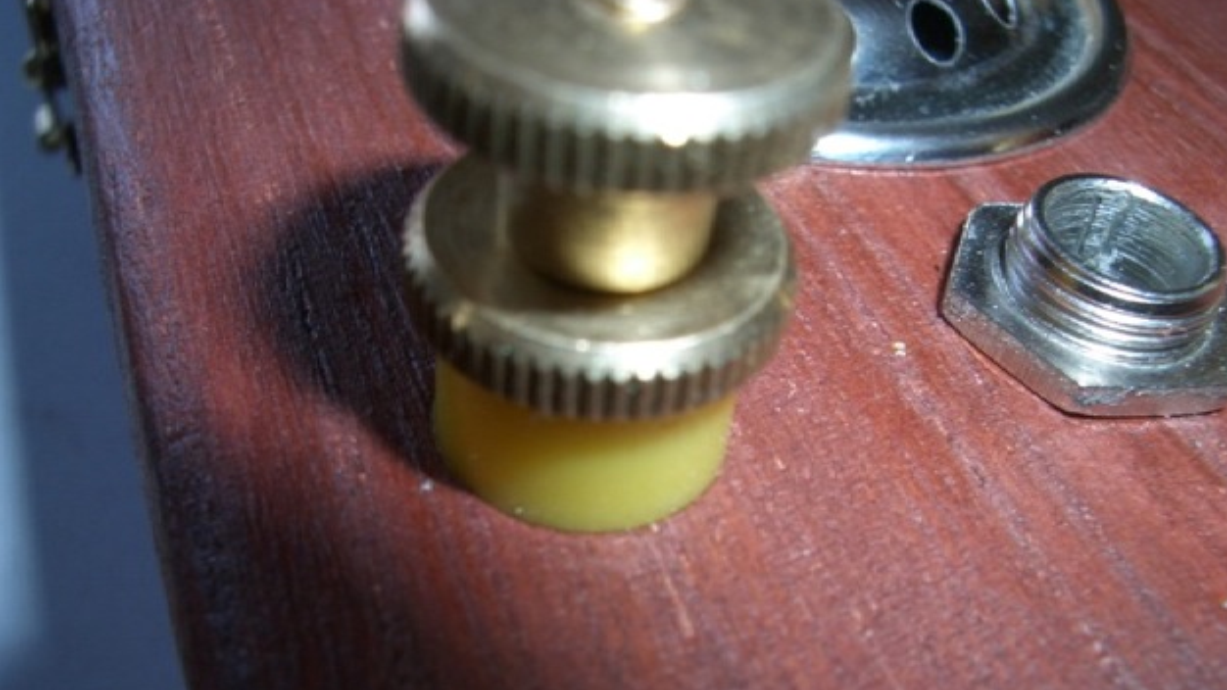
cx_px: 623
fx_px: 1269
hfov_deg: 51.6
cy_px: 447
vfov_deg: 30.2
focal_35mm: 39
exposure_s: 1/60
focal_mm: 5.8
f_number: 4.3
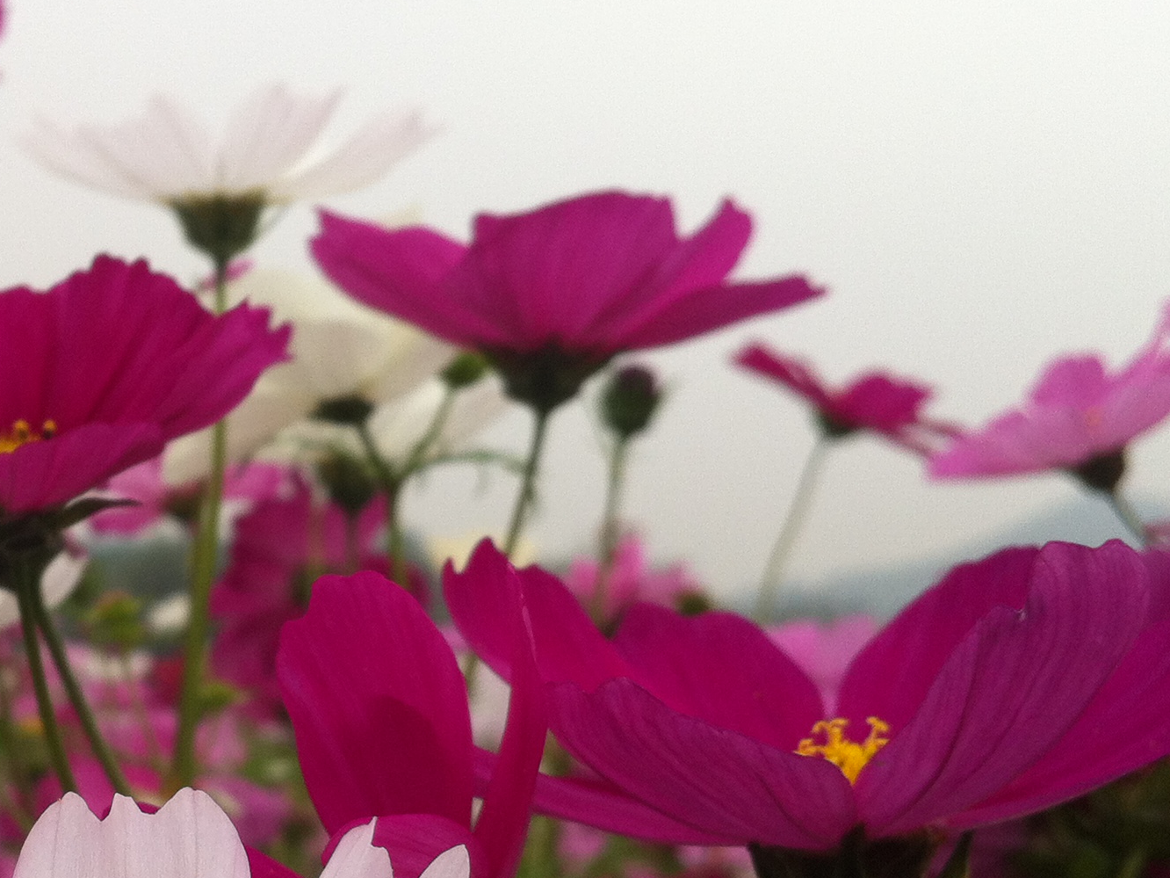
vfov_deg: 21.5
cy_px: 616
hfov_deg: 27.9
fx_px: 2298
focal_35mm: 68
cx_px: 226
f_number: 2.8
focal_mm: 3.85
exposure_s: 1/838
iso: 80
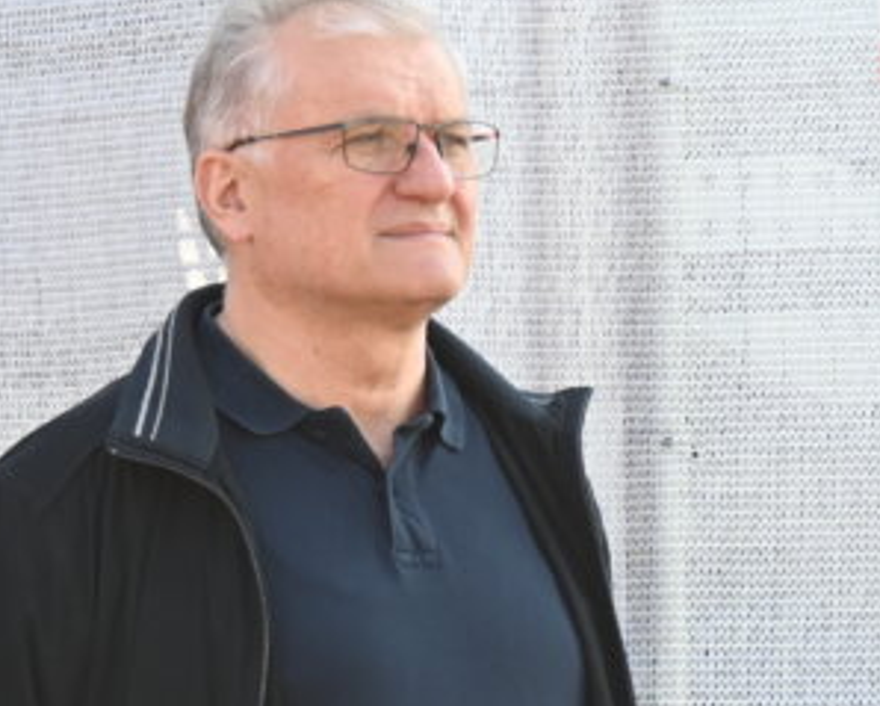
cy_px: 823
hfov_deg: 3.7
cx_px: -124
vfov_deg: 3.0
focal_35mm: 515
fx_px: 13426
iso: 320
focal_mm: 160
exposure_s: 1/200
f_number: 6.3
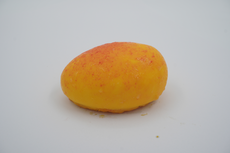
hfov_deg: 49.6
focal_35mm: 39
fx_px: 249
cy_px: 76
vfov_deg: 34.2
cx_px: 115
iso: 160
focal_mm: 26
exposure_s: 1/80
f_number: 11
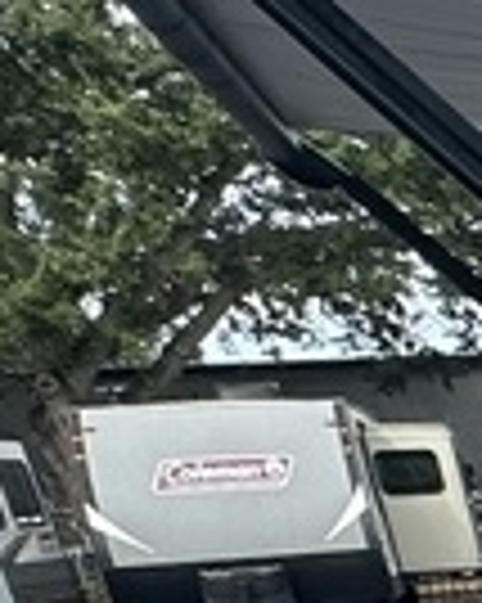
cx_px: 1788
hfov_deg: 8.8
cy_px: 1017
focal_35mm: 102
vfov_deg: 16.4
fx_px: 1821
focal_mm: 2.22
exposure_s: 1/532
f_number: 2.2
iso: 40
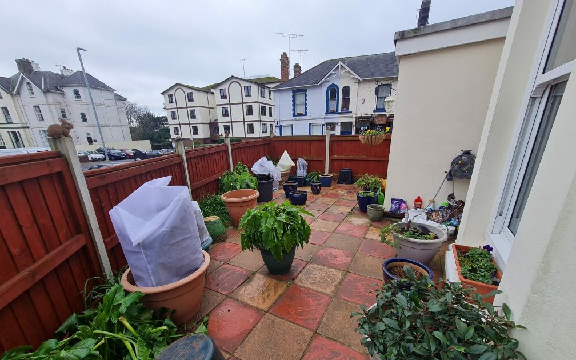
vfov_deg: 78.2
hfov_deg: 105.3
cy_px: 205
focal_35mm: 14
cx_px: 286
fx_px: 220
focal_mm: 1.74
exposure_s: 1/224
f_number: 2.2
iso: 50
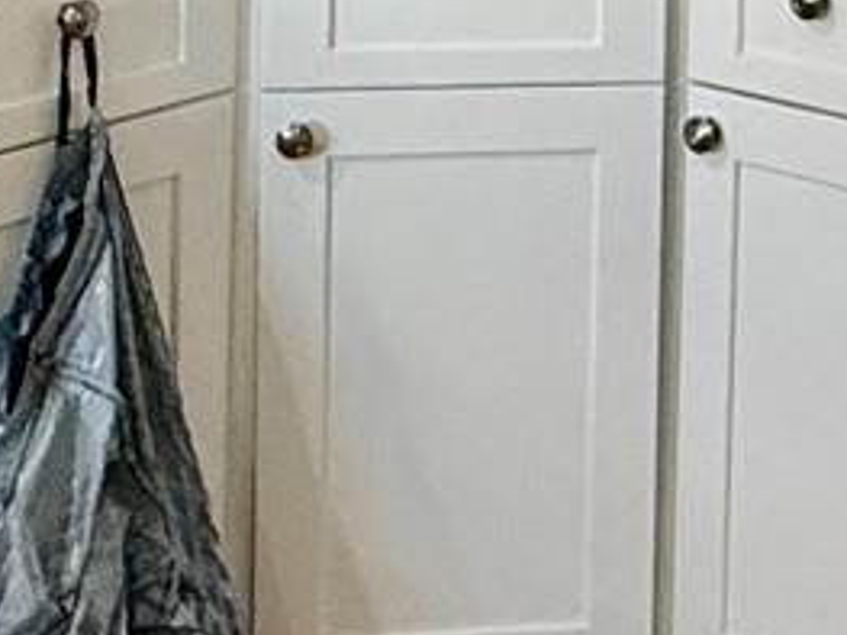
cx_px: 931
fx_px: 2666
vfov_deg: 12.5
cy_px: -490
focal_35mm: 109
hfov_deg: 17.4
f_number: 2.2
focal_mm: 2.22
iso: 320
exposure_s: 1/120
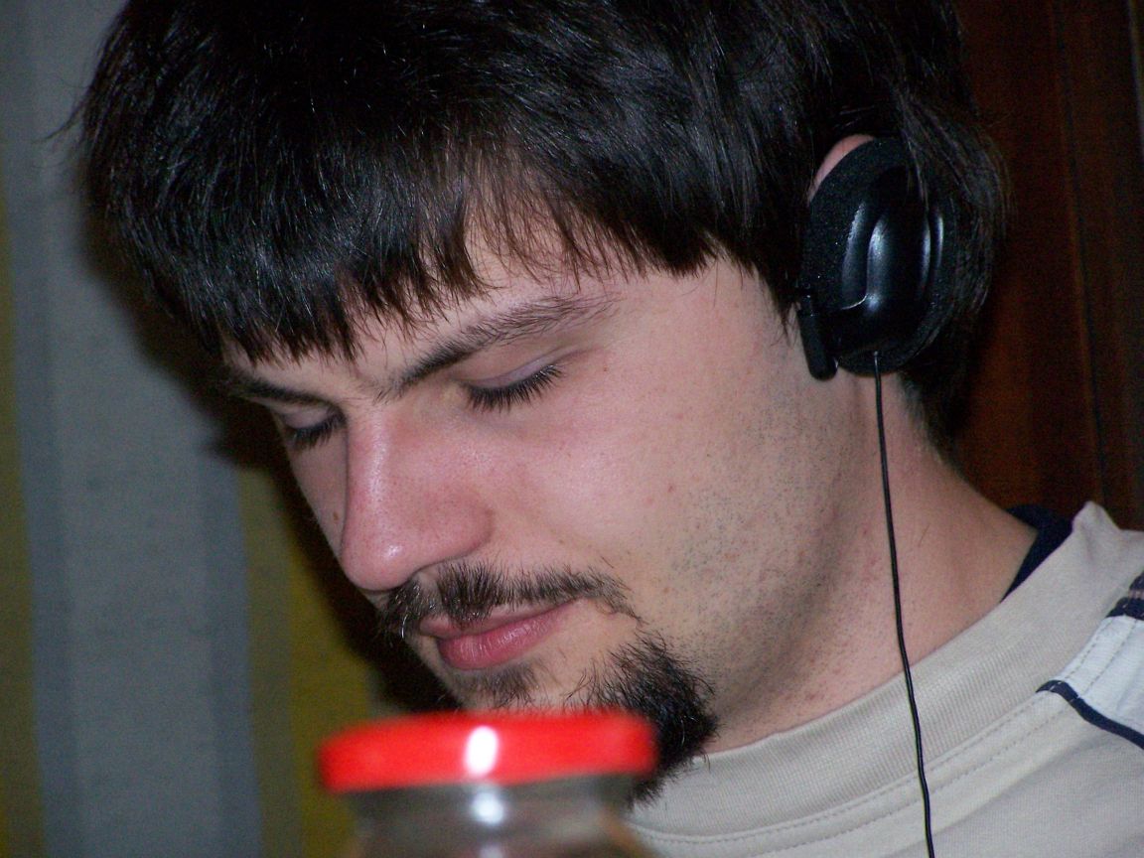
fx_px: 7865
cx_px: 572
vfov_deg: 6.2
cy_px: 429
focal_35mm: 238
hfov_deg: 8.3
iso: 400
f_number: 3.3
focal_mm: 39.5
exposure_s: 1/25
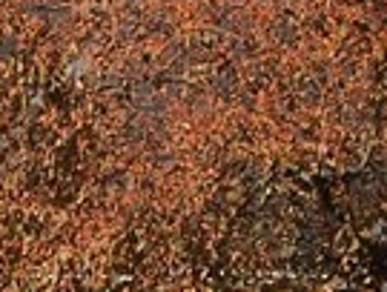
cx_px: -143
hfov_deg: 6.6
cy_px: -80
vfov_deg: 5.0
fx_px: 3307
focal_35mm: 295
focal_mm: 8
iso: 100
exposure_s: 1/1000
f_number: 4
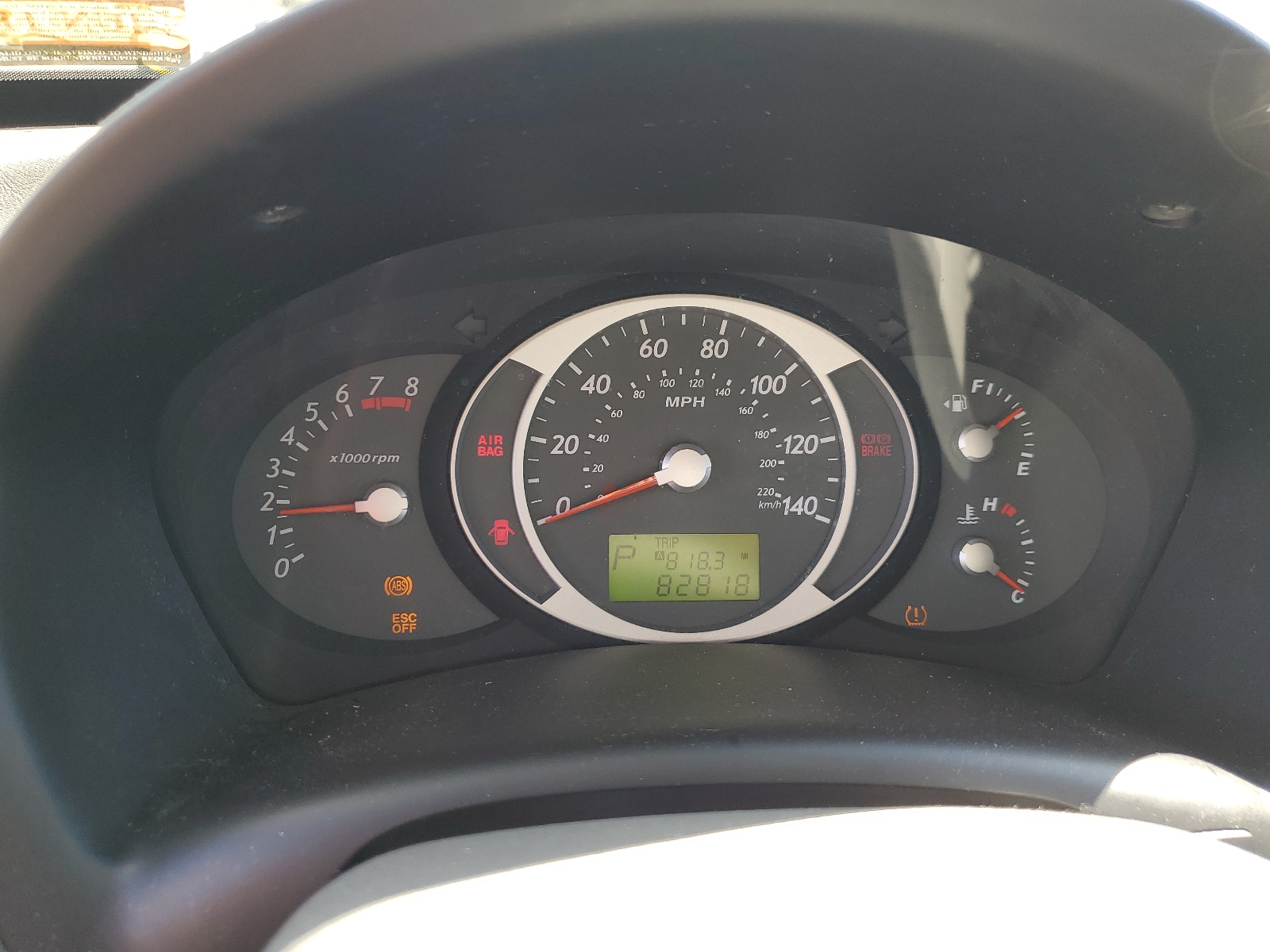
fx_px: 954
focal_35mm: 26
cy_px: 476
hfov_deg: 67.3
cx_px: 635
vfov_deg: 53.1
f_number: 1.5
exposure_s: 1/164
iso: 50
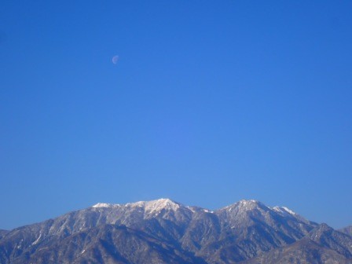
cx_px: 176
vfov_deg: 14.8
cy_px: 132
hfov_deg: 19.6
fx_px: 1017
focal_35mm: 100
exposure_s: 1/400
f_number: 6.3
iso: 100
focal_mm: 18
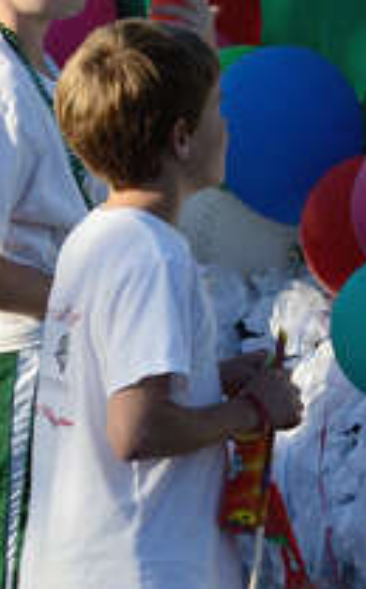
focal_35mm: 585
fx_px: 9369
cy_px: -113
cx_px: 783
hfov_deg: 2.2
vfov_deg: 3.6
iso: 1000
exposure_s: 1/3200
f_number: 5
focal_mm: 100
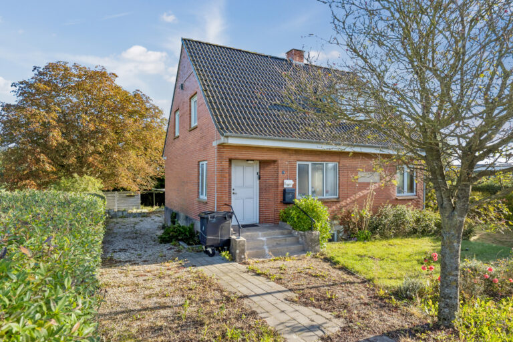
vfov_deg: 56.1
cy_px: 171
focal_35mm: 22
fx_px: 321
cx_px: 256
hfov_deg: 77.3
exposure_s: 1/320
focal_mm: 15
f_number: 8
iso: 200
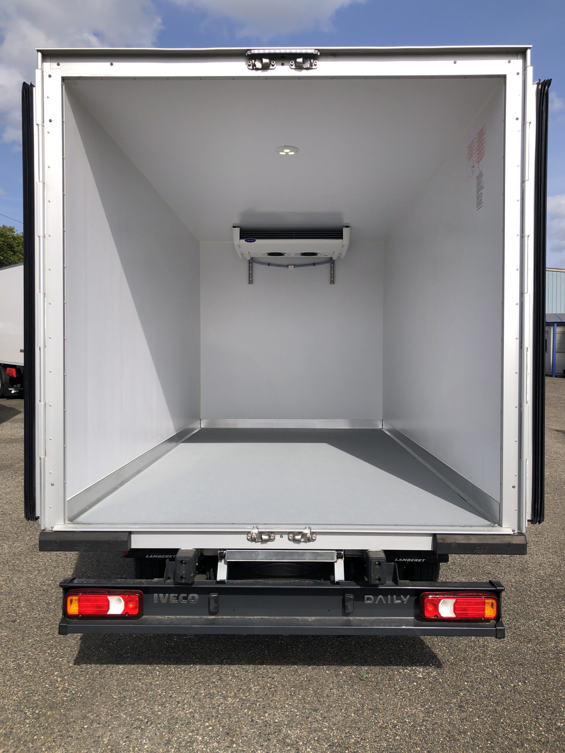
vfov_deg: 63.4
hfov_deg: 49.7
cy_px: 376
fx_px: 609
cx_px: 282
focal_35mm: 28
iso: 20
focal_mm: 3.99
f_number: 1.8
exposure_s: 1/1736
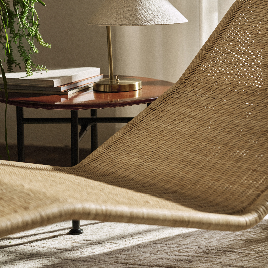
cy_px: 66
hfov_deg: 16.0
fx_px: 955
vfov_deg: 15.9
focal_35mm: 109
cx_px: 133
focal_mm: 85
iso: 640
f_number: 5.6
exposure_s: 1/125
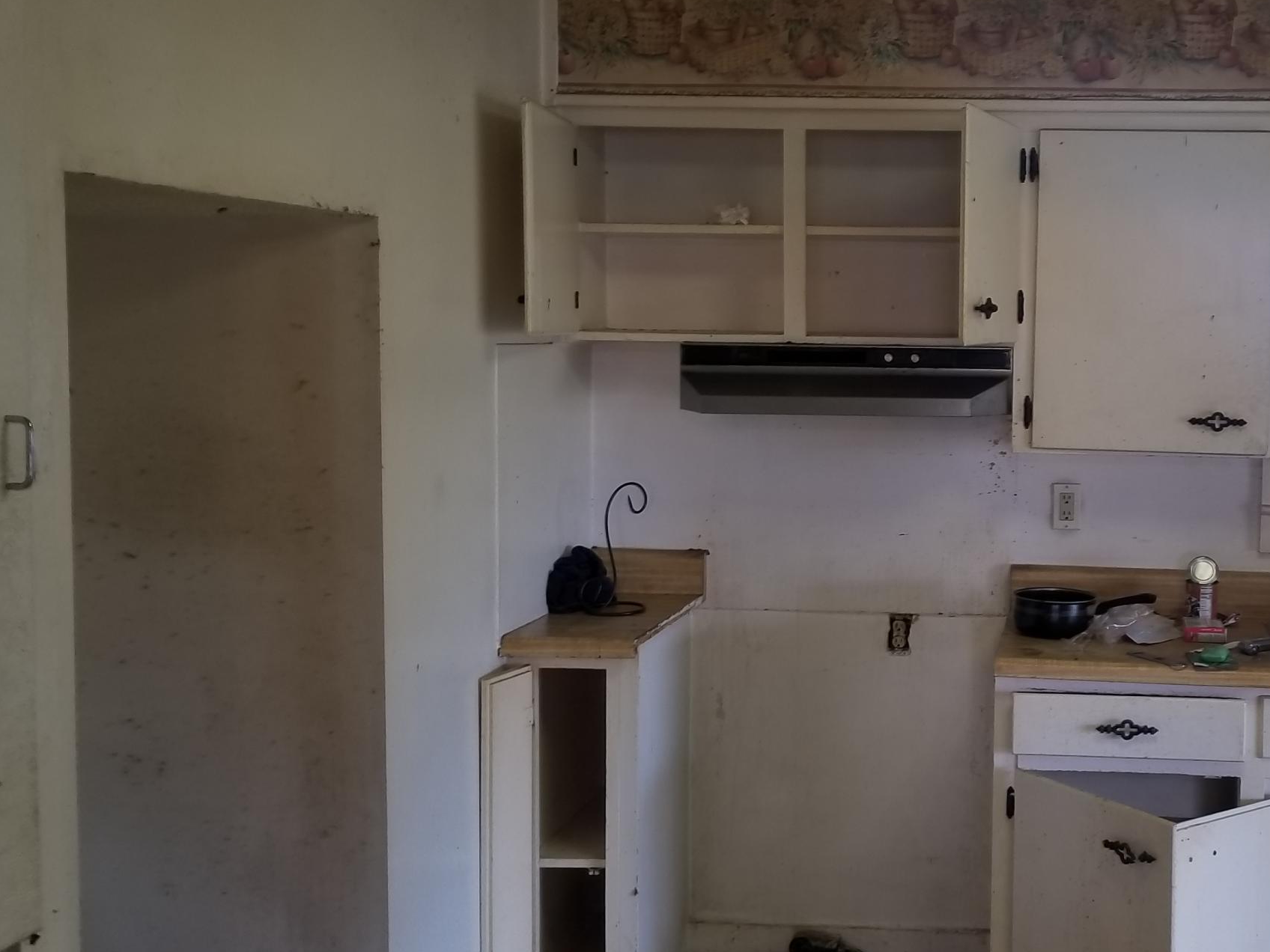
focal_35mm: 46
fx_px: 1688
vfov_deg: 31.5
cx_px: 1026
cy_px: 509
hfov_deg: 39.5
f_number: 1.7
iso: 125
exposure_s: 1/60
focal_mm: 4.25
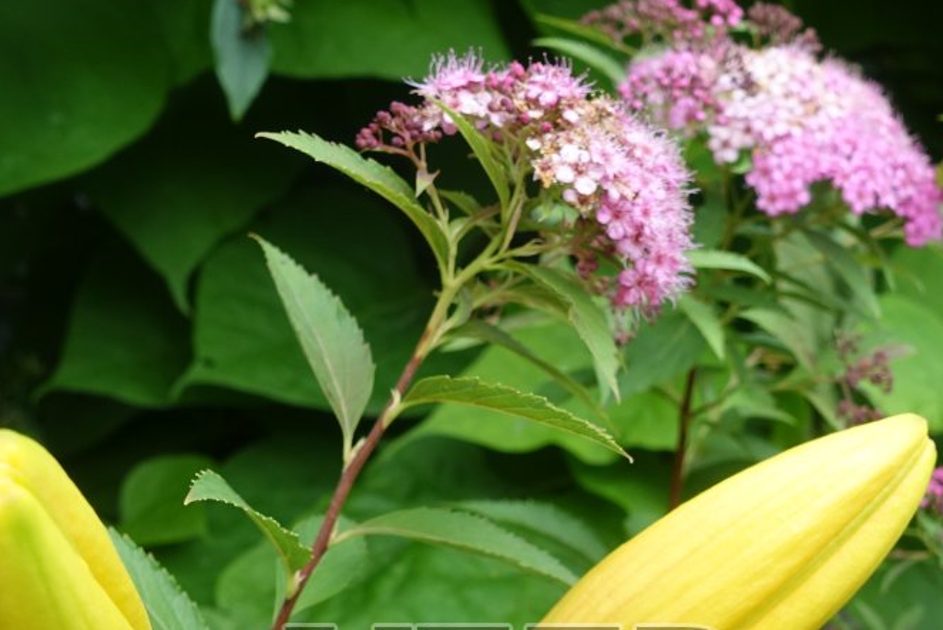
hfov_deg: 34.4
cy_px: 722
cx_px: 523
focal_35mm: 58
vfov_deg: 21.9
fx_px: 1520
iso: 125
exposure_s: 1/80
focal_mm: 8.8
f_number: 5
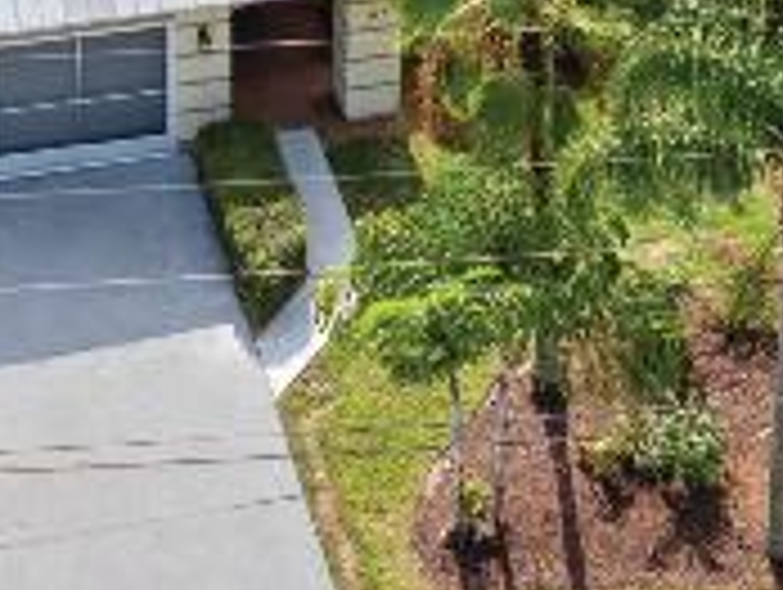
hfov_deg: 13.9
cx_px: 164
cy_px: -383
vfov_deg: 10.1
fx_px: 3194
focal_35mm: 141
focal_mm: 12.29
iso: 200
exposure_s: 1/100
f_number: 3.2
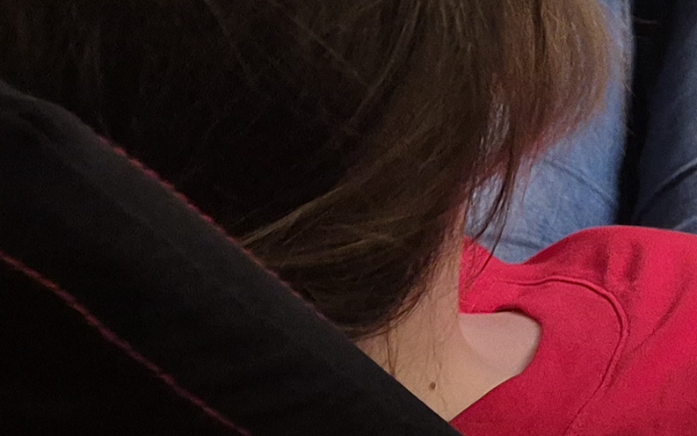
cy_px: -409
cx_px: 1302
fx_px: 2337
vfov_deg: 10.0
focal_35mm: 123
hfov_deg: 14.6
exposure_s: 1/27
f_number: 1.8
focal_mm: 5.4
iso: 640
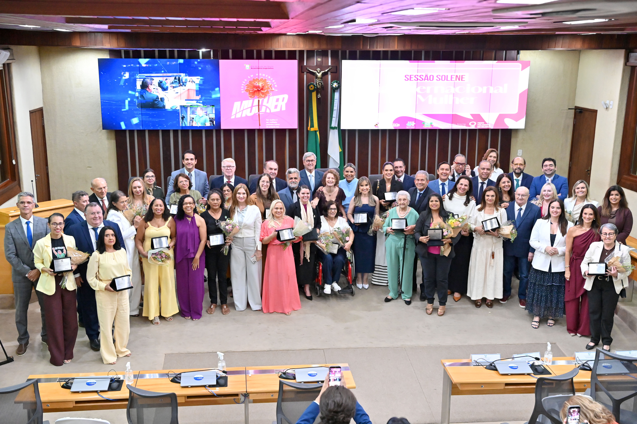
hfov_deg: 48.5
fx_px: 707
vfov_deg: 33.4
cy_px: 212
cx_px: 318
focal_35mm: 40
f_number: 5
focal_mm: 40
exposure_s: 1/200
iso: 5000
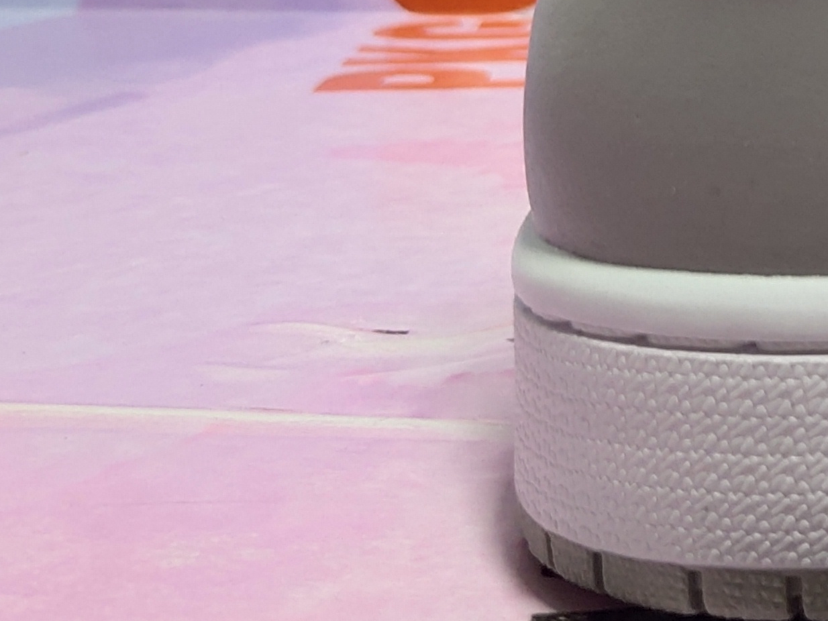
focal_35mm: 98
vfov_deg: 14.7
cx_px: 1186
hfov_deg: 18.1
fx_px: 2345
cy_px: -87
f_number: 1.79
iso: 50
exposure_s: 1/1338
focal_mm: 4.35
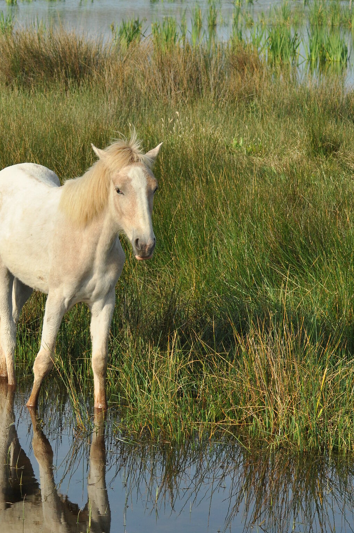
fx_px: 2425
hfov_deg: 8.3
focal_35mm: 164
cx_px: 96
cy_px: 343
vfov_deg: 12.5
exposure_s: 1/400
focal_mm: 70
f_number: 9
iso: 200
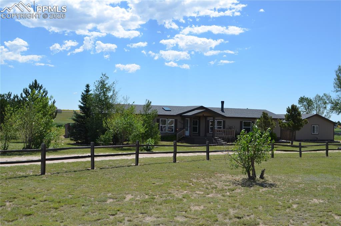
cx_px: 170
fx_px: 340
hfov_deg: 53.2
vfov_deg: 36.7
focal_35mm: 36
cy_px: 113
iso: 100
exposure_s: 1/320
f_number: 9
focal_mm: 24
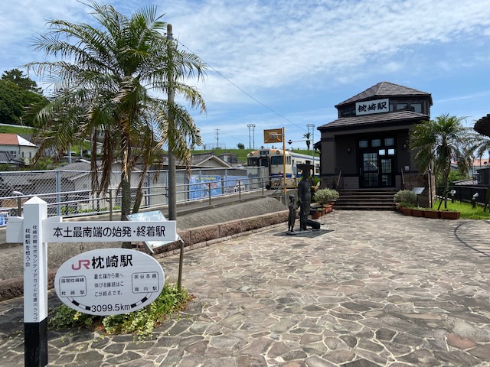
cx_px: 245
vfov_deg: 53.1
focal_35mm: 26
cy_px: 184
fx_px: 368
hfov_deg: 67.3
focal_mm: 4.25
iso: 32
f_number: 1.8
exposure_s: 1/3984
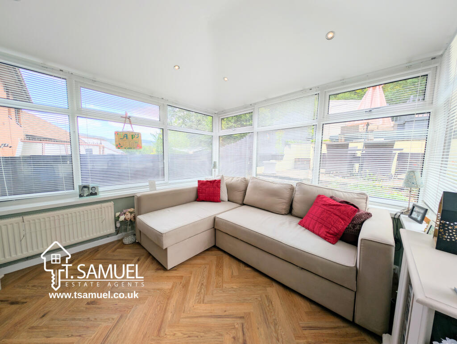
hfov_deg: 110.5
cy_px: 172
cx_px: 228
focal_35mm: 12
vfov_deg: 94.6
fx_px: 159
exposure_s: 1/438
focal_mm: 2.23
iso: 35
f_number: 1.95
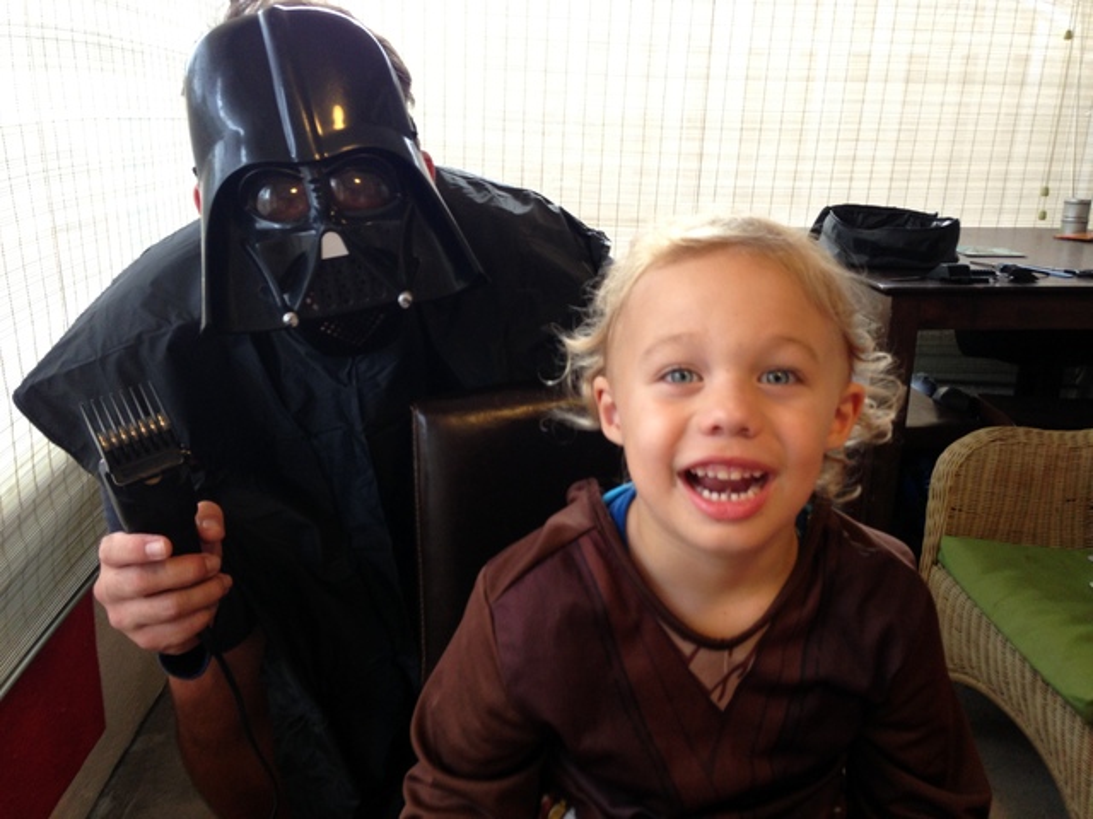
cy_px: 410
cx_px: 546
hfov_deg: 55.4
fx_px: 1042
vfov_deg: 42.9
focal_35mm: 33
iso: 100
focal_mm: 4.13
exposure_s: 1/20
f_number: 2.4
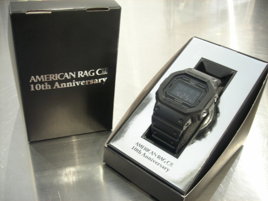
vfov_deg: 37.7
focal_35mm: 38
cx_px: 134
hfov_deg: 49.0
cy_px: 100
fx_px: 294
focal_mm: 6.3
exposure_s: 1/3
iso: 200
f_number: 3.2
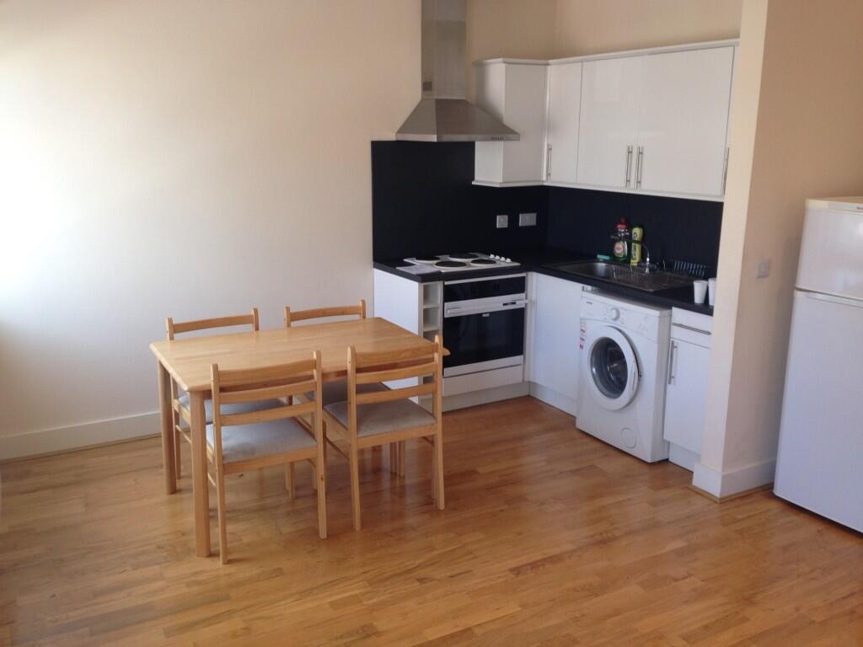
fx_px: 823
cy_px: 324
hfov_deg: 55.4
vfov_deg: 42.9
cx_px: 432
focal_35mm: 33
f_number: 2.4
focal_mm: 4.12
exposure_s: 1/30
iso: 50
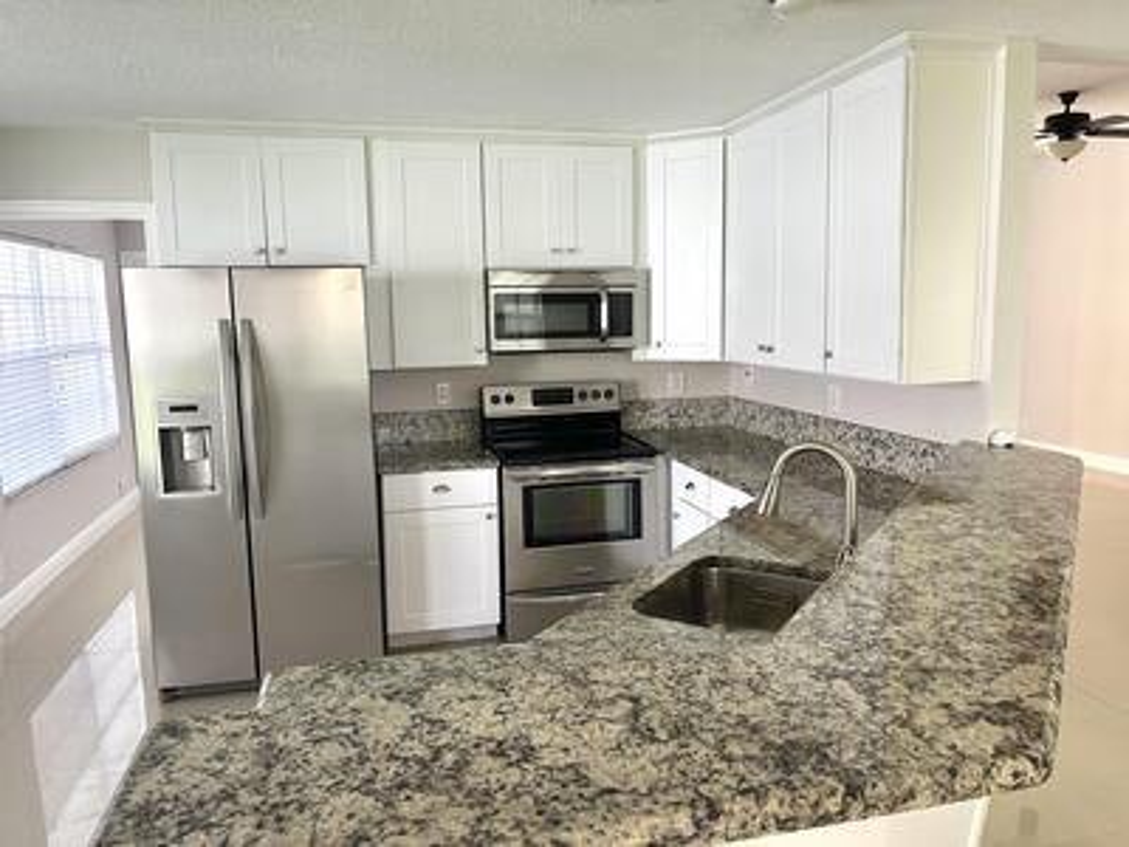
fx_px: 848
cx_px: 564
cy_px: 424
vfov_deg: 53.1
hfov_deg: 67.3
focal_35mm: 26
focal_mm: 5.1
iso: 100
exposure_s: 1/60
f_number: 1.6
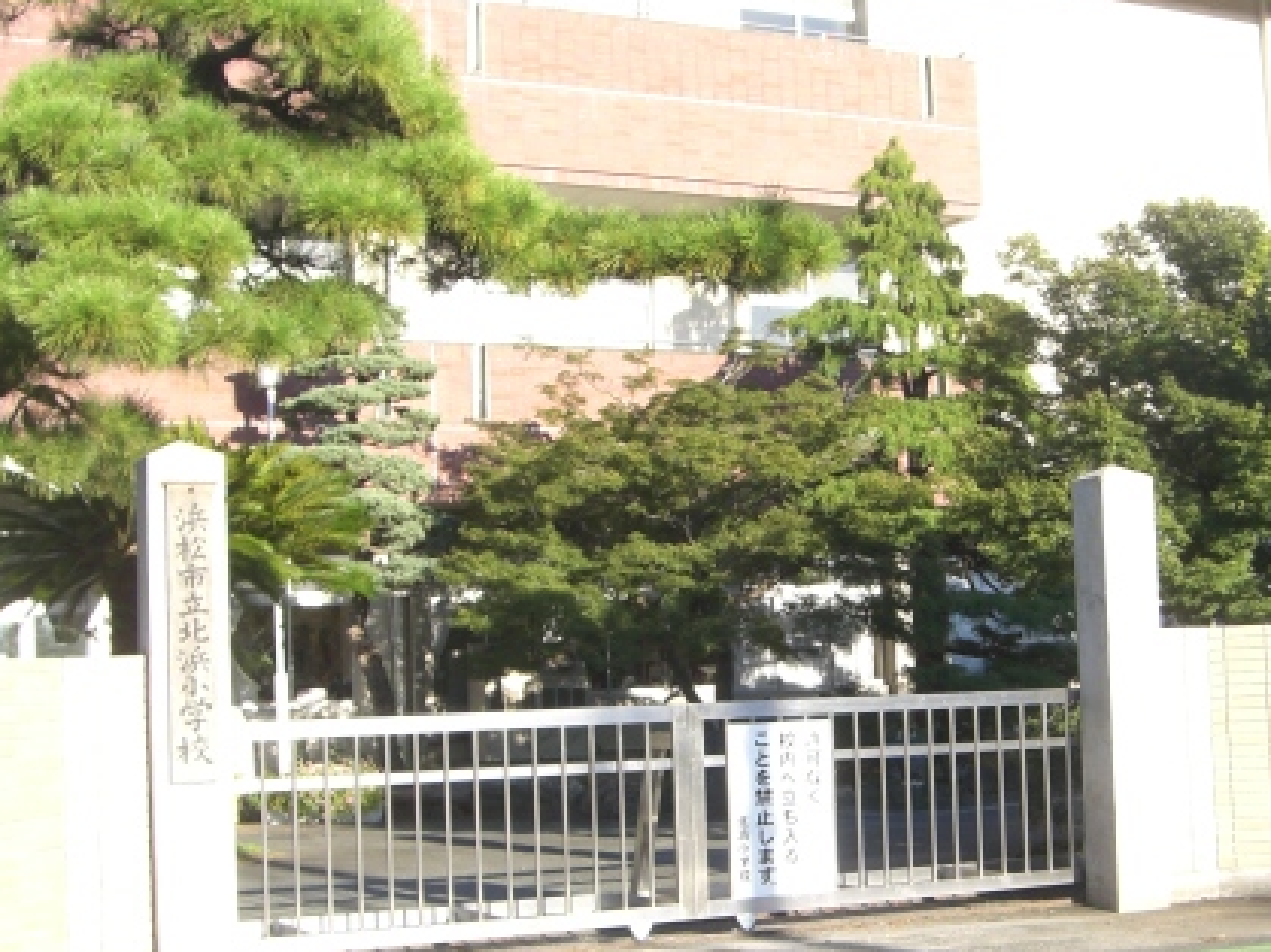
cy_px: 549
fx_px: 2129
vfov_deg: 25.2
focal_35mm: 58
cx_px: 813
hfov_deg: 33.0
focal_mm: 6.2
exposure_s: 1/400
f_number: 4.3
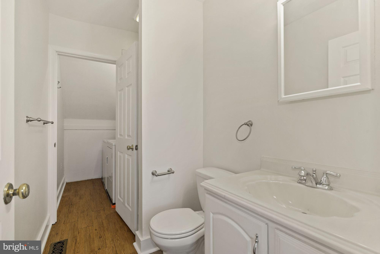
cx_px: 190
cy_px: 127
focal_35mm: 17
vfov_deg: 70.5
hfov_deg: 93.3
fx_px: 179
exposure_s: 1/10
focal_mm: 17
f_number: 8
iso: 200
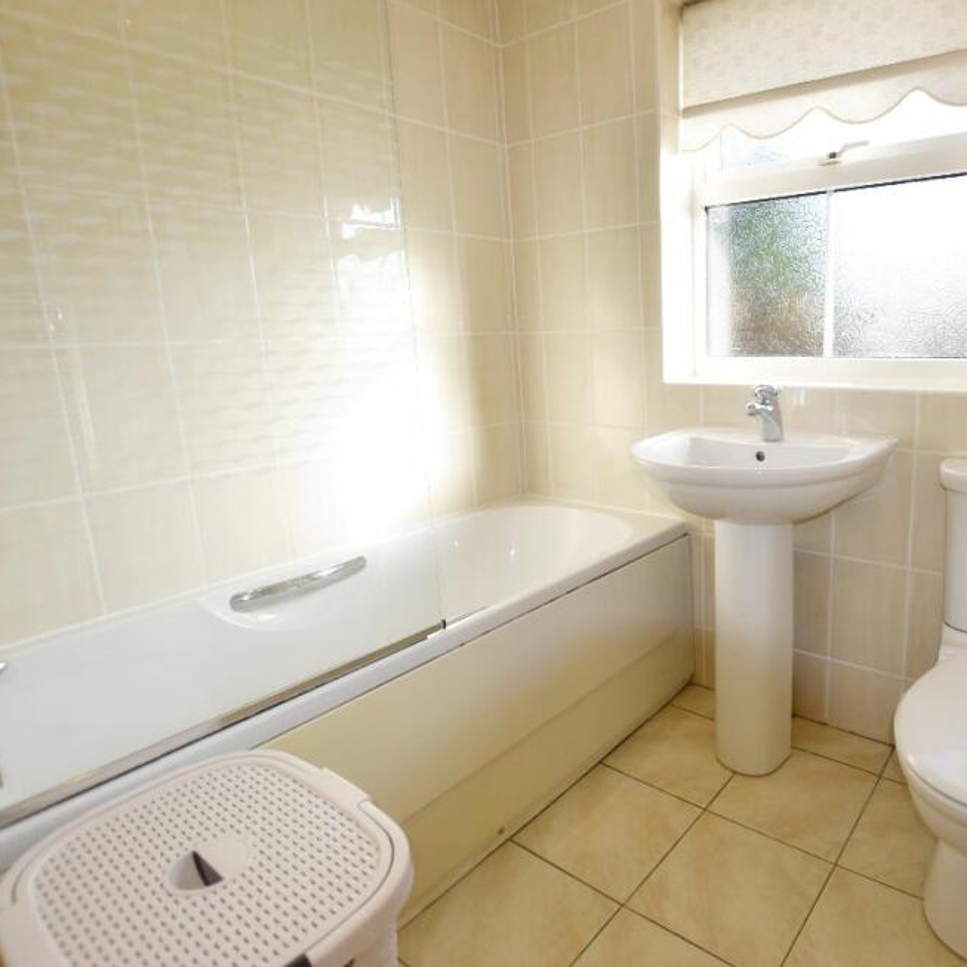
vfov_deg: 74.8
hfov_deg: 72.1
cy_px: 466
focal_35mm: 20
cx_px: 660
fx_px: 632
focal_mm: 10
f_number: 3.5
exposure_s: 1/160
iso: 100
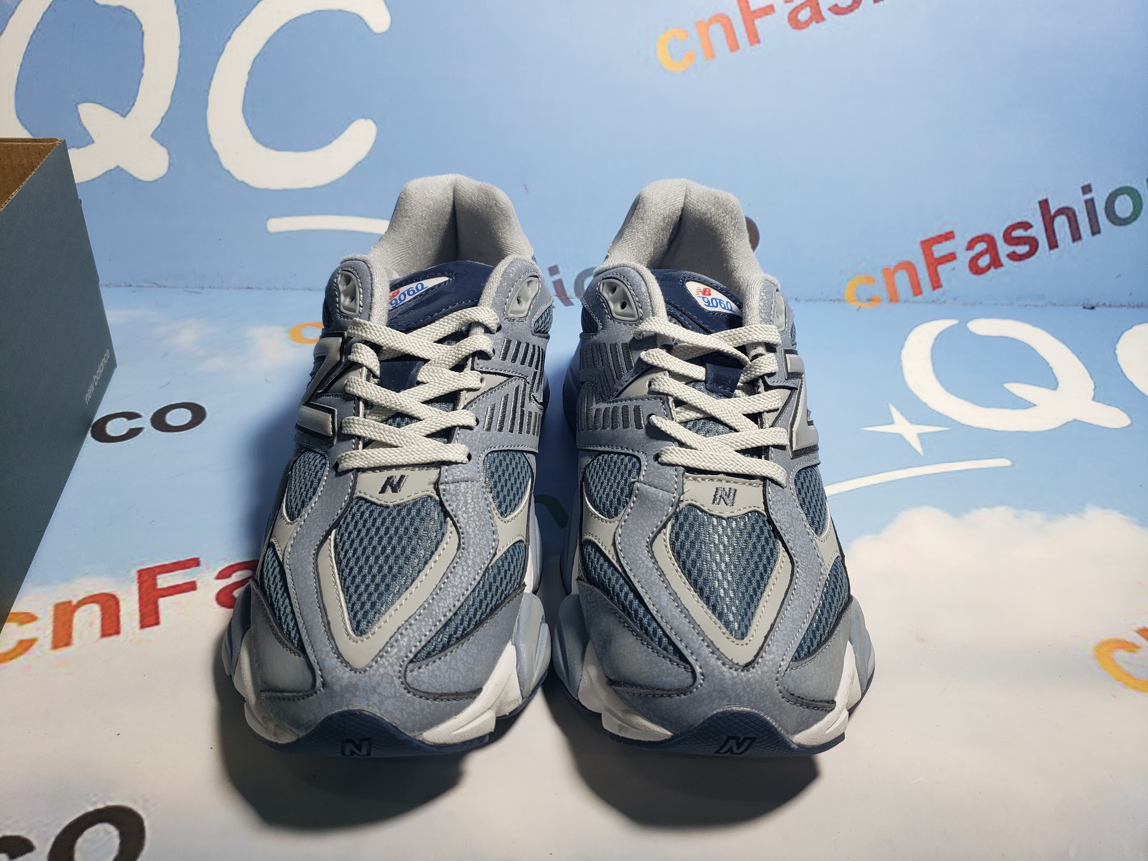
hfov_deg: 67.3
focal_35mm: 26
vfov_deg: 53.1
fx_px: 862
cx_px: 574
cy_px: 430
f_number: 1.5
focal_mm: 4.3
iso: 50
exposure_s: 1/367
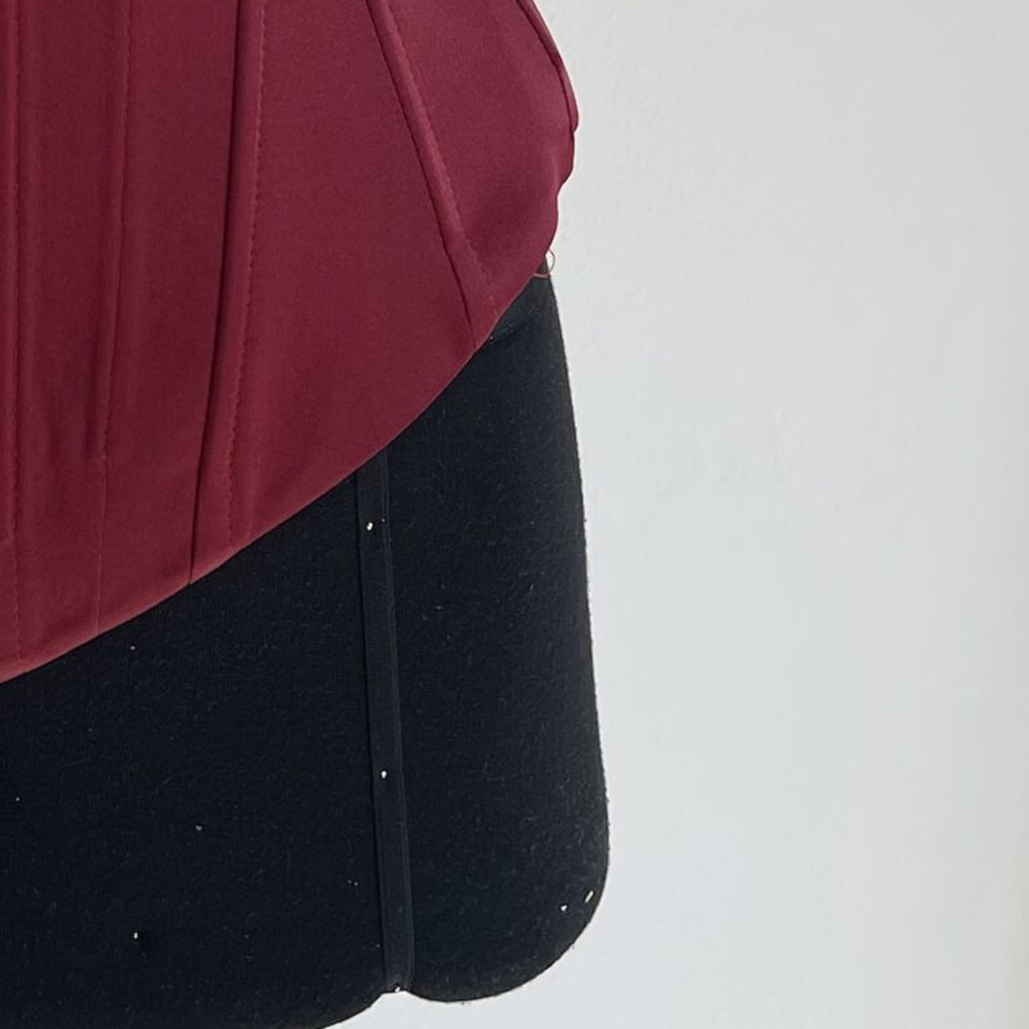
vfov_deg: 20.3
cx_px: -43
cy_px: -482
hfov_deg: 22.3
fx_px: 2489
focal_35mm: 74
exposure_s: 1/1188
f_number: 1.6
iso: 50
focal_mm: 5.1
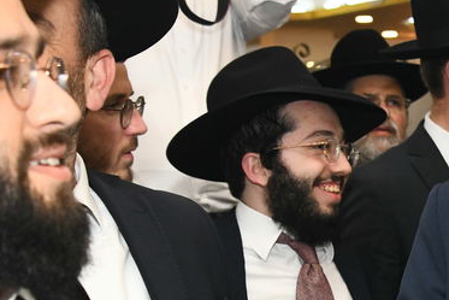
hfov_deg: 14.4
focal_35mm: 135
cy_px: 257
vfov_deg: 10.1
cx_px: 627
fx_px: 1684
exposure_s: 1/200
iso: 1600
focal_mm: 36
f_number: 5.6
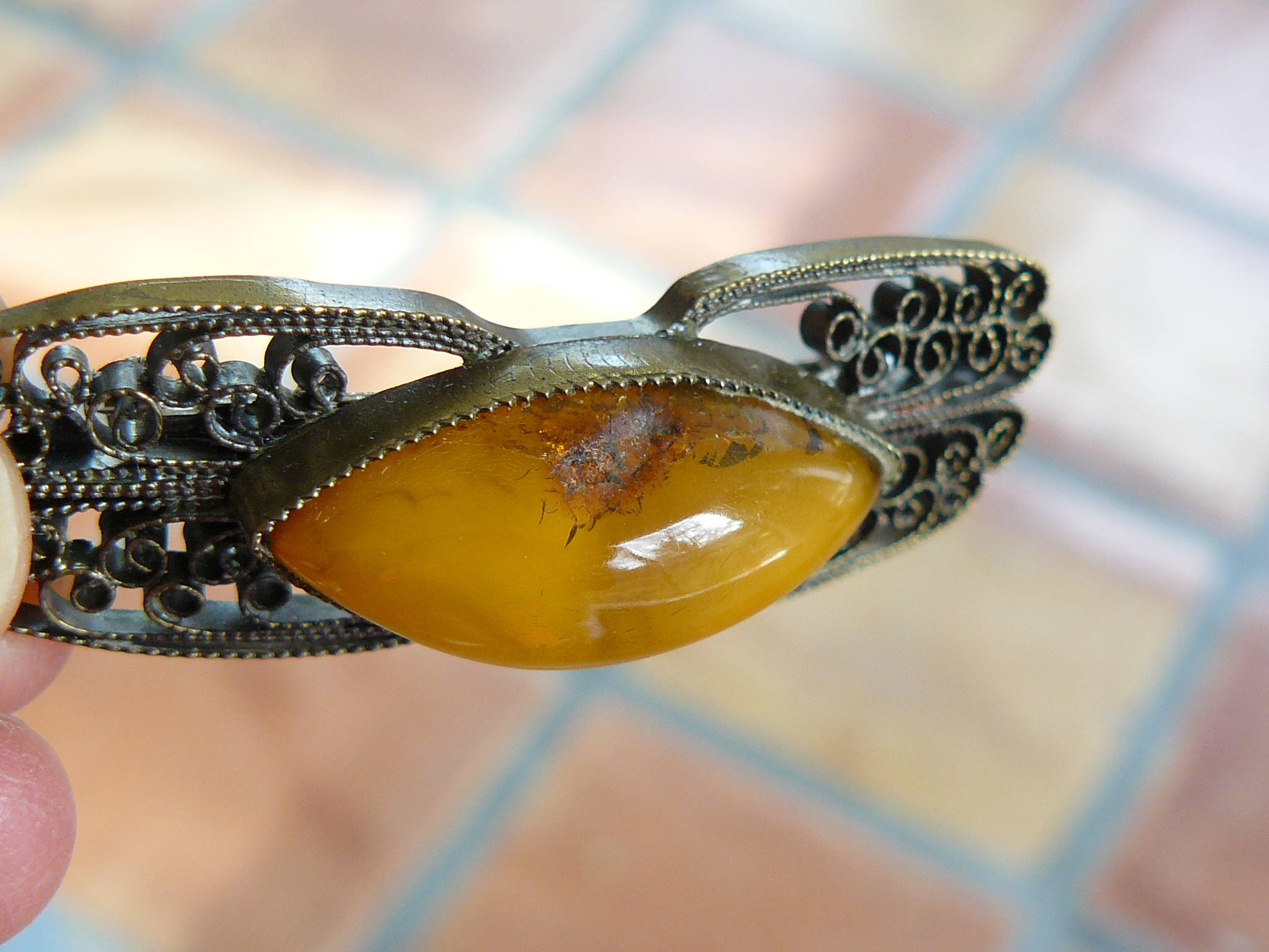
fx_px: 2090
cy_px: 476
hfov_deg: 33.8
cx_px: 634
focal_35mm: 57
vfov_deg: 25.7
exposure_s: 1/40
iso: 100
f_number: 2.8
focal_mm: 6.4
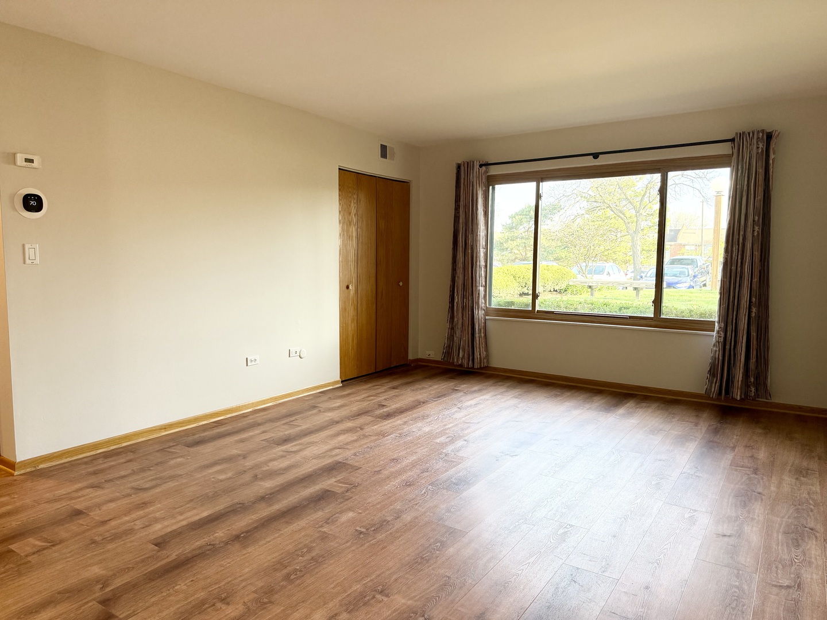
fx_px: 573
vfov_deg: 56.8
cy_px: 310
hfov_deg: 71.6
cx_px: 414
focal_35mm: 24
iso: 200
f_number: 1.78
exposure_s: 1/160
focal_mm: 6.76
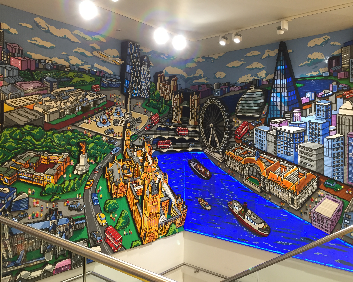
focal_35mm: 31
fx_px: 324
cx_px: 169
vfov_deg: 47.1
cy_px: 143
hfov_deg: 57.2
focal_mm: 4.15
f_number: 2.2
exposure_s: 1/33
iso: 50
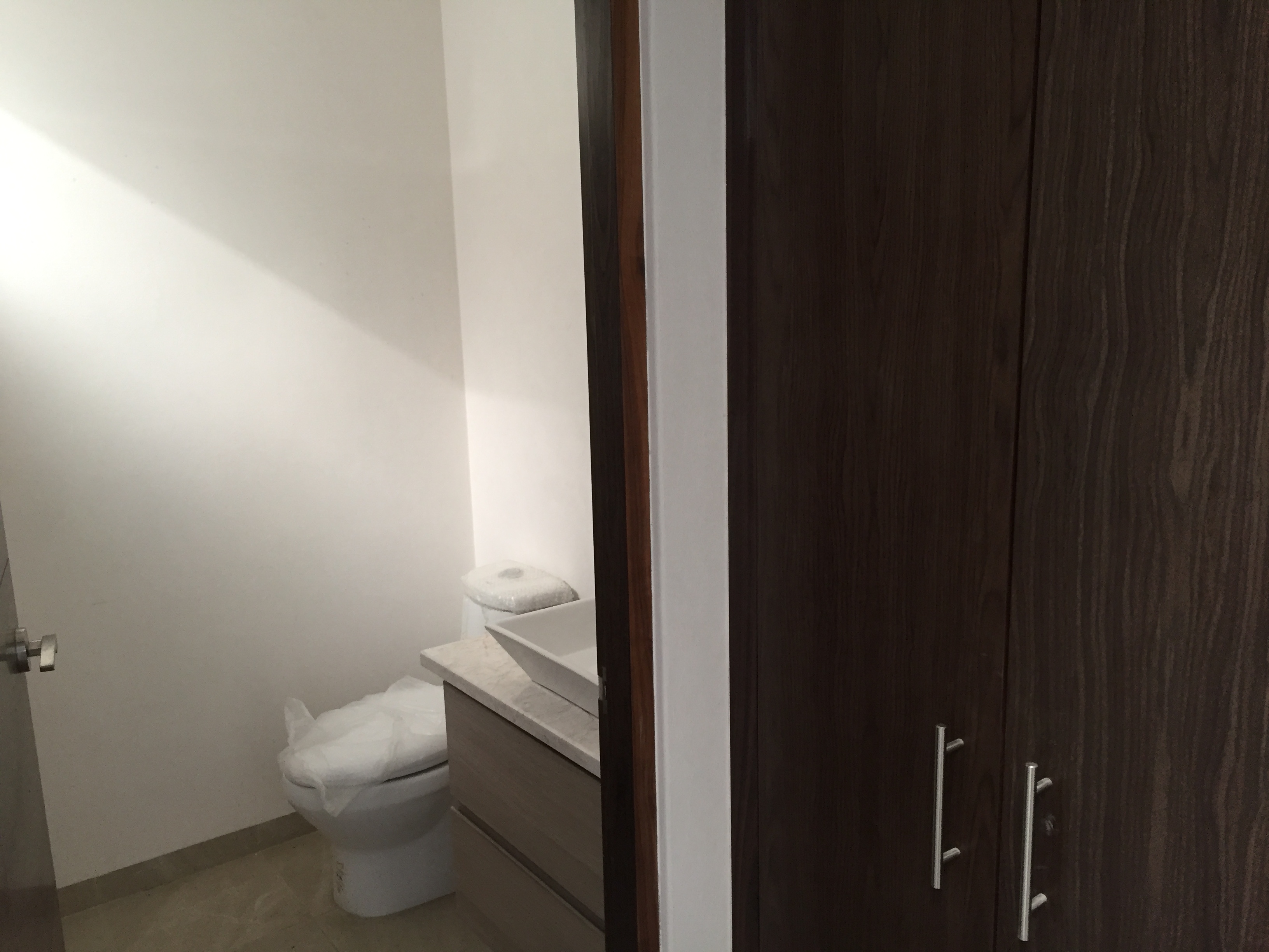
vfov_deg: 48.2
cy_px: 476
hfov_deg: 61.7
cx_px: 634
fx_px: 1063
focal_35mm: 29
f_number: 2.2
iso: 125
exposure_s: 1/30
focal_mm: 4.15
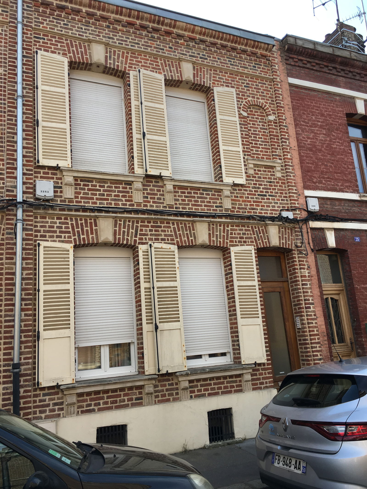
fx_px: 410
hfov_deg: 48.2
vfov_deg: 61.7
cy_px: 244
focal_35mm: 29
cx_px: 184
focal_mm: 4.15
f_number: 2.2
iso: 25
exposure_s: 1/484
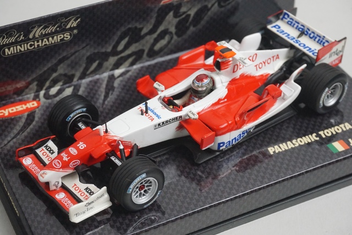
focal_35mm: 75
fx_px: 733
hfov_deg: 27.0
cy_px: 118
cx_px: 176
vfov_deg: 18.2
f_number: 11
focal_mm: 50
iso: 3200
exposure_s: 1/40
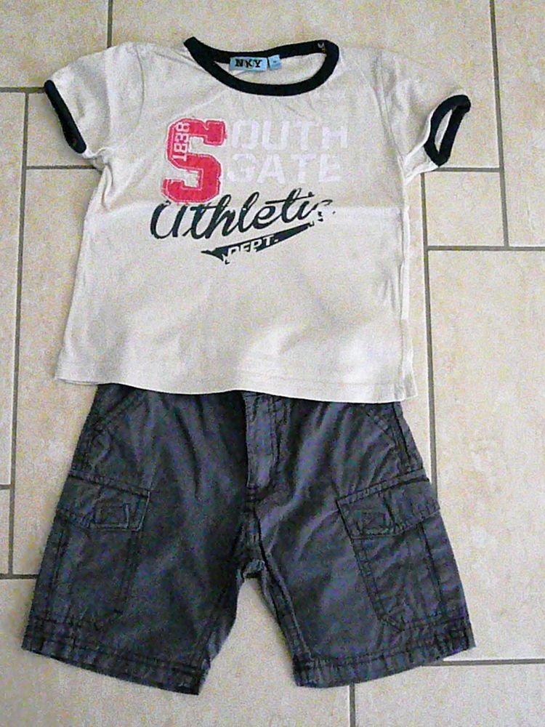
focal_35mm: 42
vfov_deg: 44.8
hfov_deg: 34.3
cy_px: 364
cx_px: 272
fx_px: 882
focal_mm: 6.9
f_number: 3.3
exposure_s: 1/320
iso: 3200
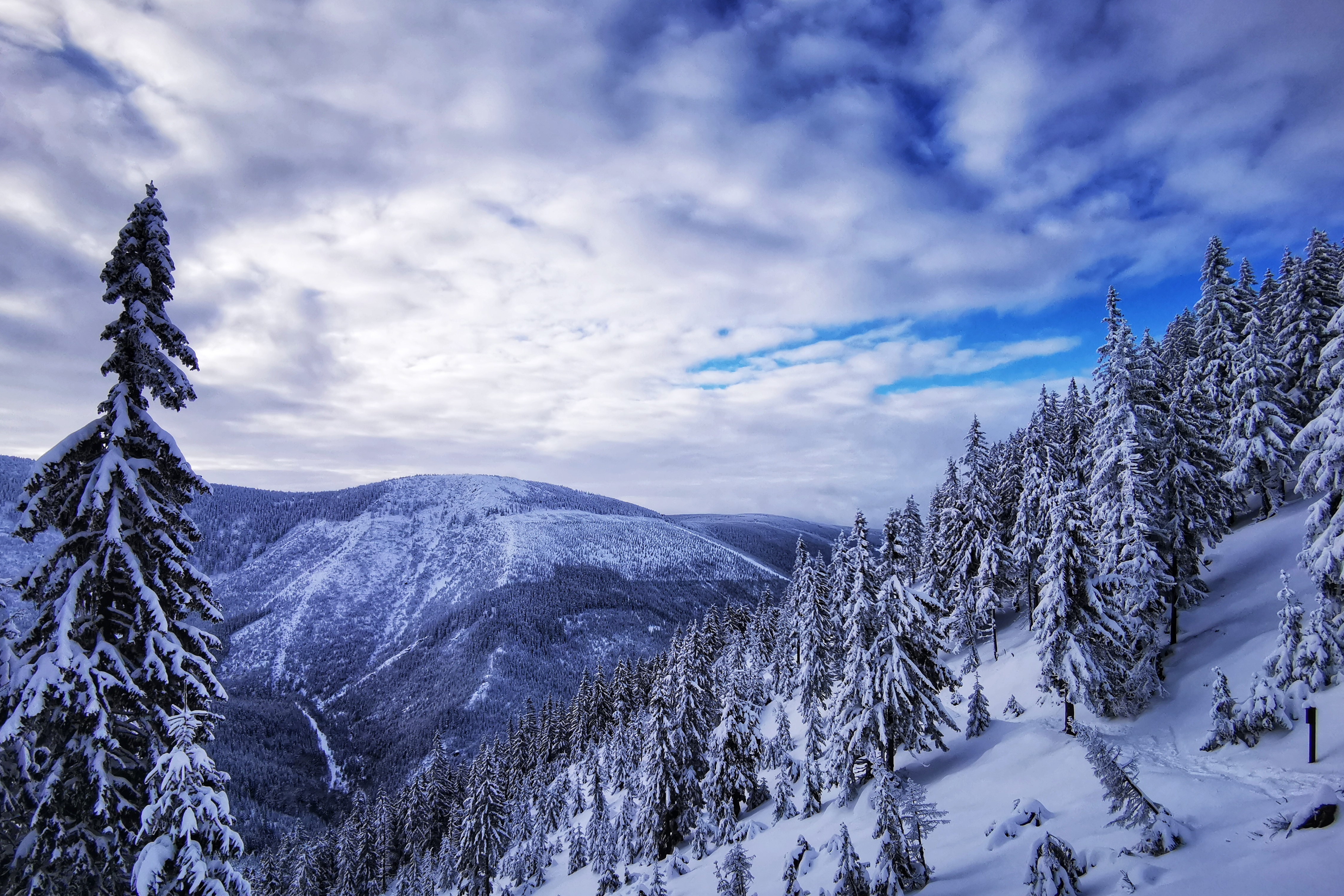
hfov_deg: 90.0
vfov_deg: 67.3
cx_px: 672
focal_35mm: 18
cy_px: 487
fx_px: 672
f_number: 2.2
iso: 50
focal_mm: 2.26
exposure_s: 1/1451
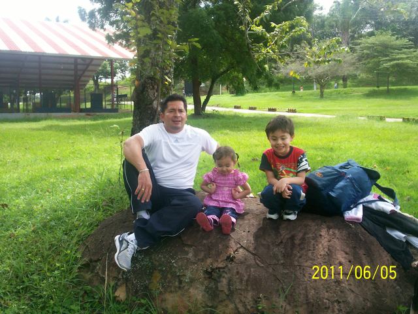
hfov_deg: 51.4
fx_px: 435
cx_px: 209
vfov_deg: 39.7
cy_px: 157
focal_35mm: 36
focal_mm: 5.9
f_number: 4.5
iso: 100
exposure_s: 1/224
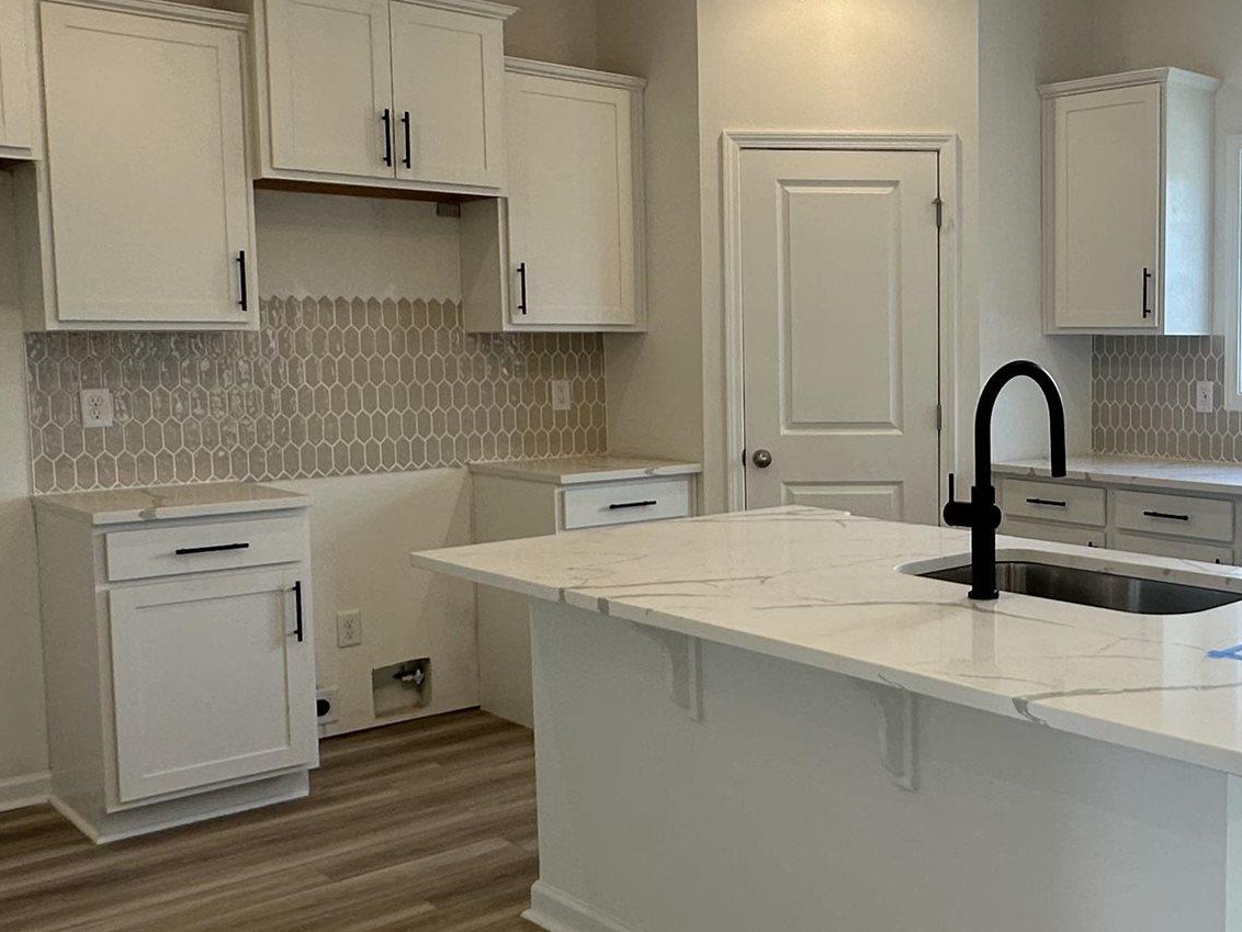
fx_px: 1363
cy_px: 452
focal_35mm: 38
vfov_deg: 37.7
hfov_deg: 45.2
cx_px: 1079
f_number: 2.2
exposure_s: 1/120
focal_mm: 2.22
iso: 64
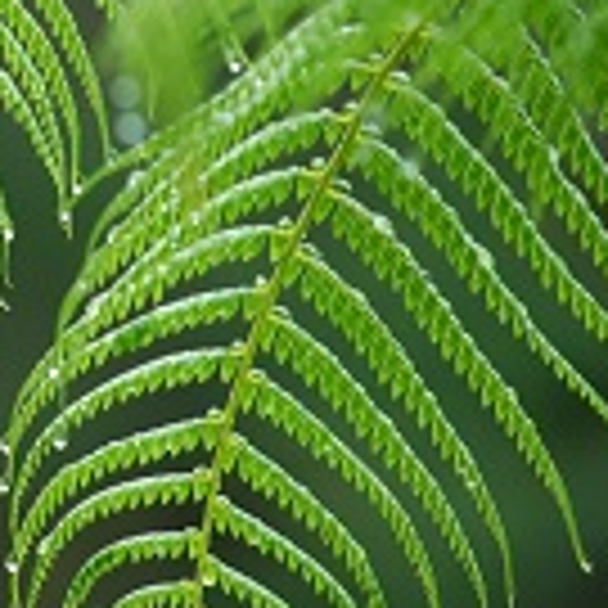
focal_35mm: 679
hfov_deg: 2.6
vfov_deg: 2.6
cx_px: -180
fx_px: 13493
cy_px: 83
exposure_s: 1/60
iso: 400
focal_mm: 180
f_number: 5.6
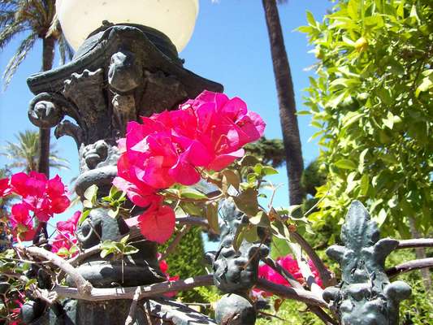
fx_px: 450
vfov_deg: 39.7
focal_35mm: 36
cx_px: 216
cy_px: 162
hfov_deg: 51.3
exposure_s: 1/734
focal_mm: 6
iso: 80
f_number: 2.7
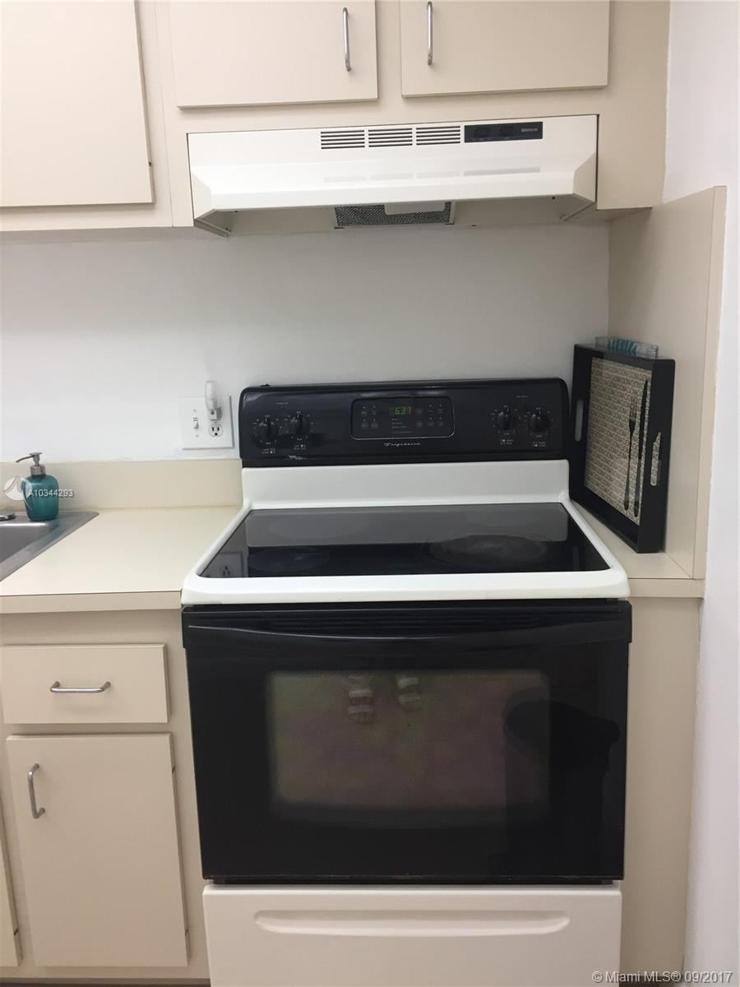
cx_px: 370
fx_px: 827
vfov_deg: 61.7
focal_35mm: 29
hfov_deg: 48.2
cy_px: 494
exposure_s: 1/30
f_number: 2.2
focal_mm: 4.15
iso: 64
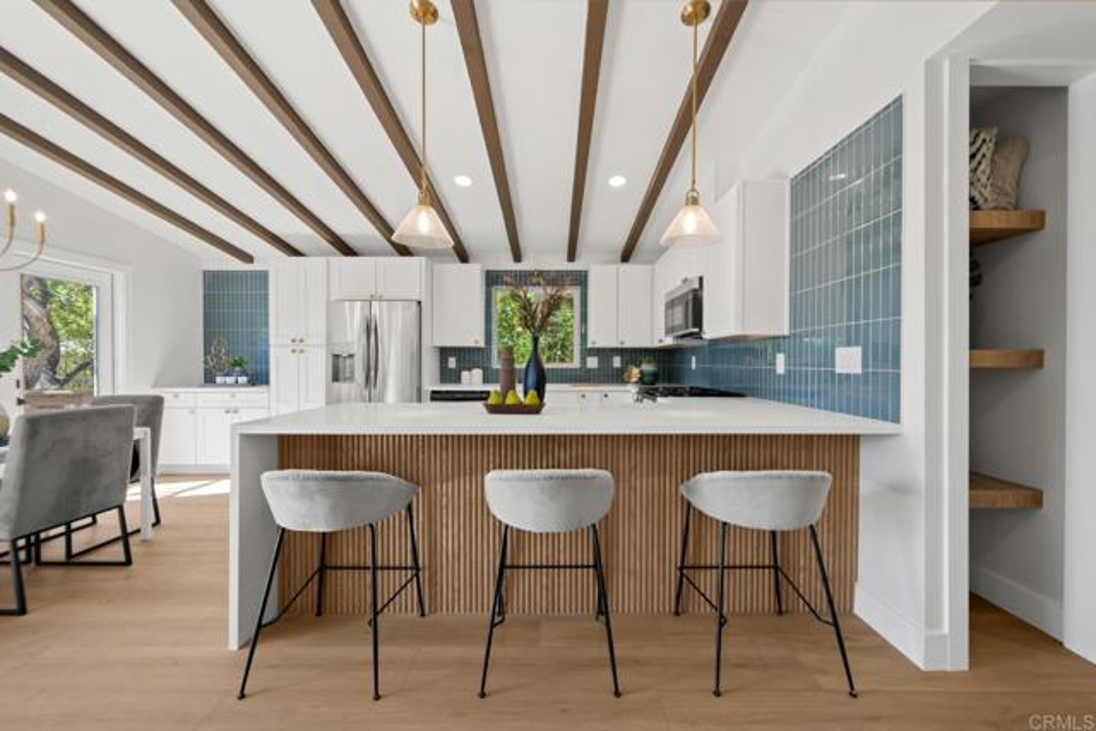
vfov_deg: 85.5
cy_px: 366
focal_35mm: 13
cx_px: 548
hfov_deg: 108.3
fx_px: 396
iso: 200
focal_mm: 13
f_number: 6.3
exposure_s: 1/4
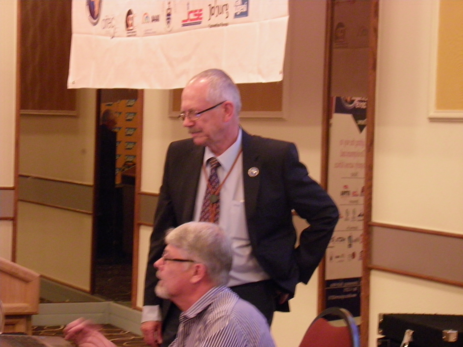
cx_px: 232
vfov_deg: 13.2
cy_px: 174
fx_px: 1498
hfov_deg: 17.6
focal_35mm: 112
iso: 400
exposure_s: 1/8
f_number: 4
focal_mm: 20.2
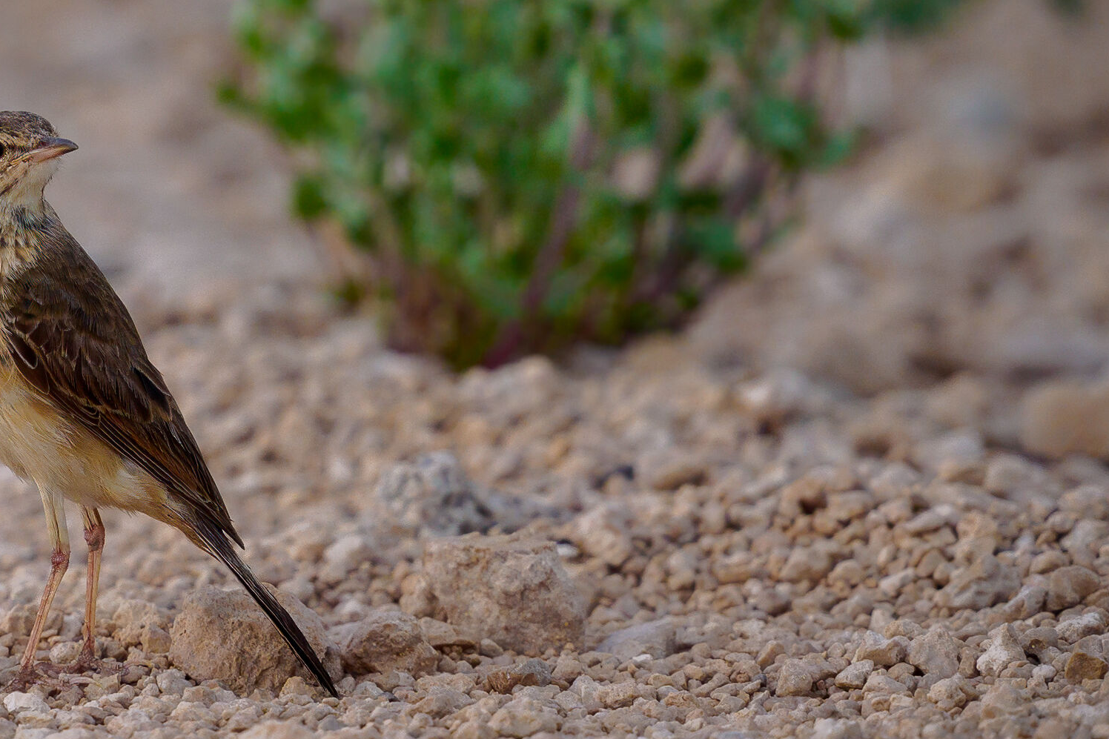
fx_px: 20759
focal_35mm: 674
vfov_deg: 2.0
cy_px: 325
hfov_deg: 3.1
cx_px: 340
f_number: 4
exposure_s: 1/2500
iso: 800
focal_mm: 420
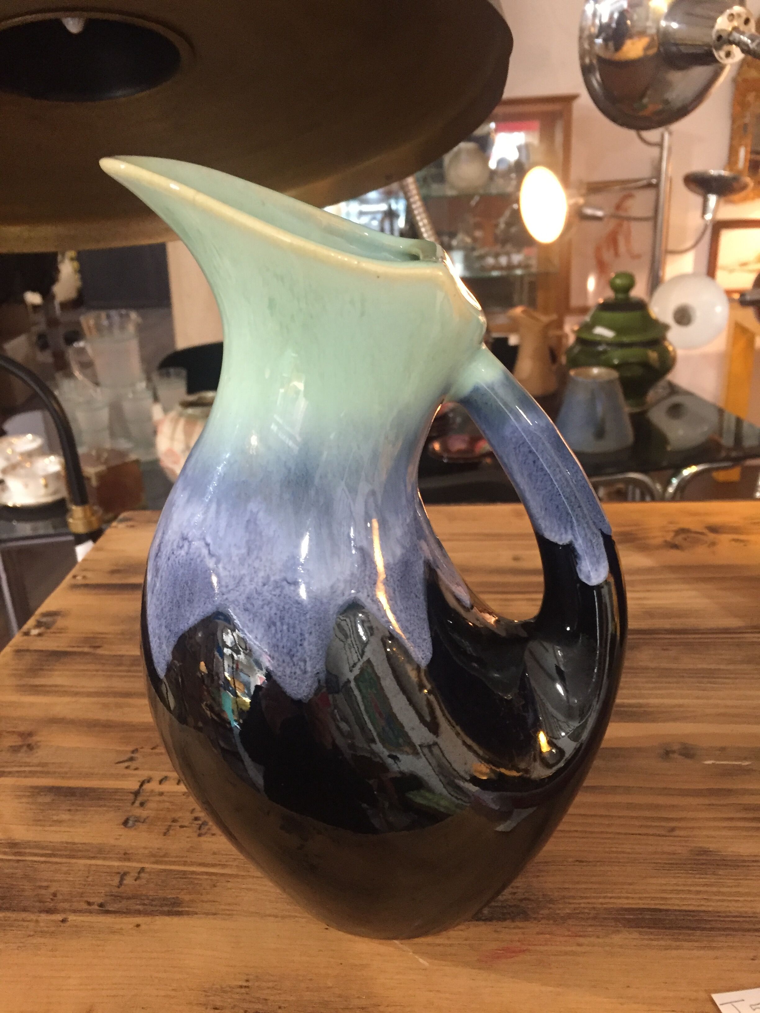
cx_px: 380
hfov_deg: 48.2
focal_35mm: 29
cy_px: 506
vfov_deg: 61.7
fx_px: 849
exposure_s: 1/33
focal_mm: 4.15
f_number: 2.2
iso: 320
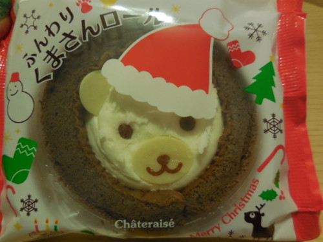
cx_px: 162
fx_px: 233
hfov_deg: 69.4
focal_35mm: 25
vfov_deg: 54.9
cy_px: 121
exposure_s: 1/10
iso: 400
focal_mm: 4.5
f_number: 3.3
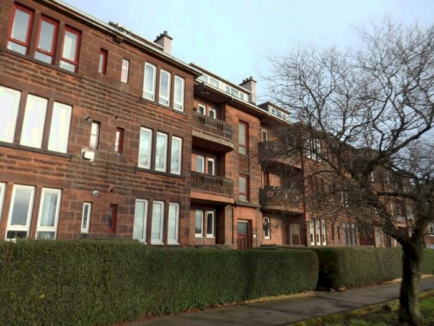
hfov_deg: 69.4
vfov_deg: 54.9
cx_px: 217
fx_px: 313
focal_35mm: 25
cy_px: 163
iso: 125
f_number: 3
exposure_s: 1/400
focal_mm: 4.5
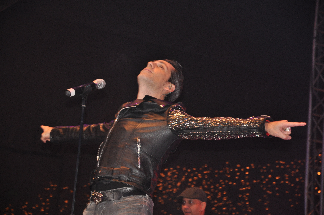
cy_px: 108
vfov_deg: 8.7
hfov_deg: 13.1
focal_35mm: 158
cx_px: 162
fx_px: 1416
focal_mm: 105
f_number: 5.6
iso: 800
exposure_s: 1/60
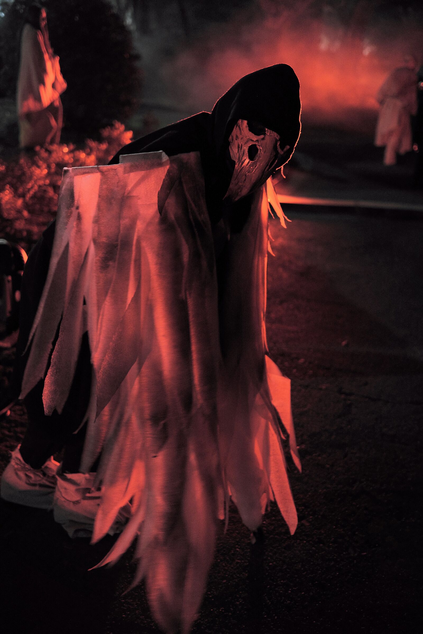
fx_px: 617
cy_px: 317
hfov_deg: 37.9
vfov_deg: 54.4
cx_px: 212
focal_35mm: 35
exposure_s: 1/60
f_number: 1.4
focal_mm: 23
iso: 1600
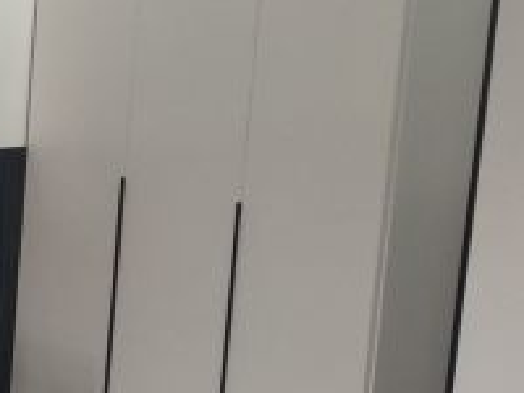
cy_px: 194
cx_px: -419
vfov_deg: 12.3
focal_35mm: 120
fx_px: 1817
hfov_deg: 14.4
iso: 134
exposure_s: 1/50
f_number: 1.8
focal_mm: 3.95
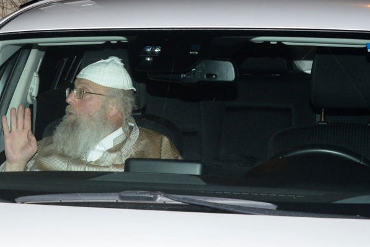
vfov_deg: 10.1
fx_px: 1398
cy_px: 50
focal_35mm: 136
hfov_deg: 14.8
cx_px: -16
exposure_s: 1/160
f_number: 8
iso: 3200
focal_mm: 58
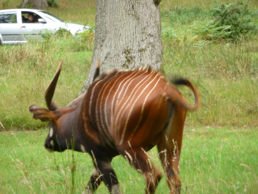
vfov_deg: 5.3
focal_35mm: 280
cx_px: 129
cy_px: 97
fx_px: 2087
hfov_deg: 7.1
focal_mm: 47
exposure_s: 1/60
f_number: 4.9
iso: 160
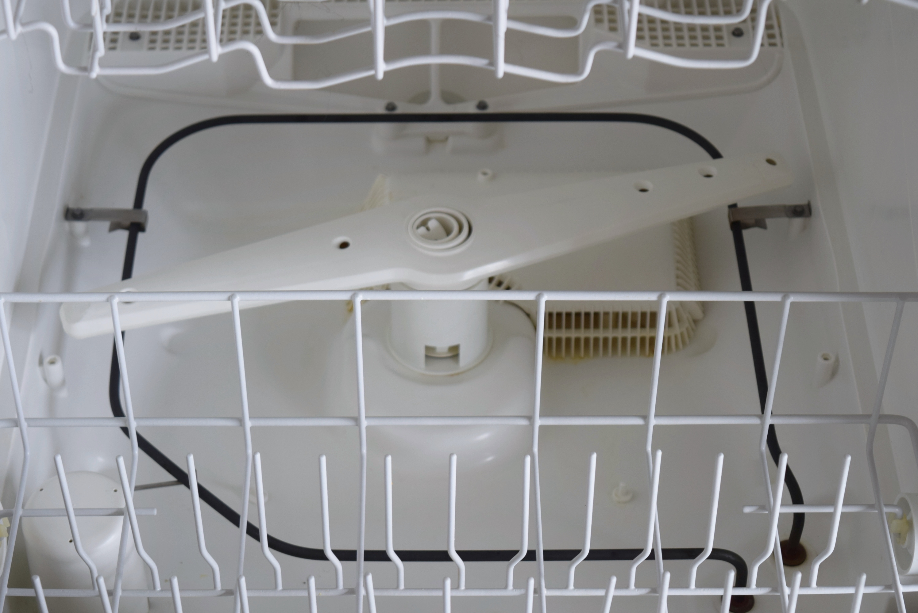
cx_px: 459
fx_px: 2105
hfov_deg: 24.6
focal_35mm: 82
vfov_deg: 16.6
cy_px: 306
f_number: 5.6
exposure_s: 1/60
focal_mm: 55
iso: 450
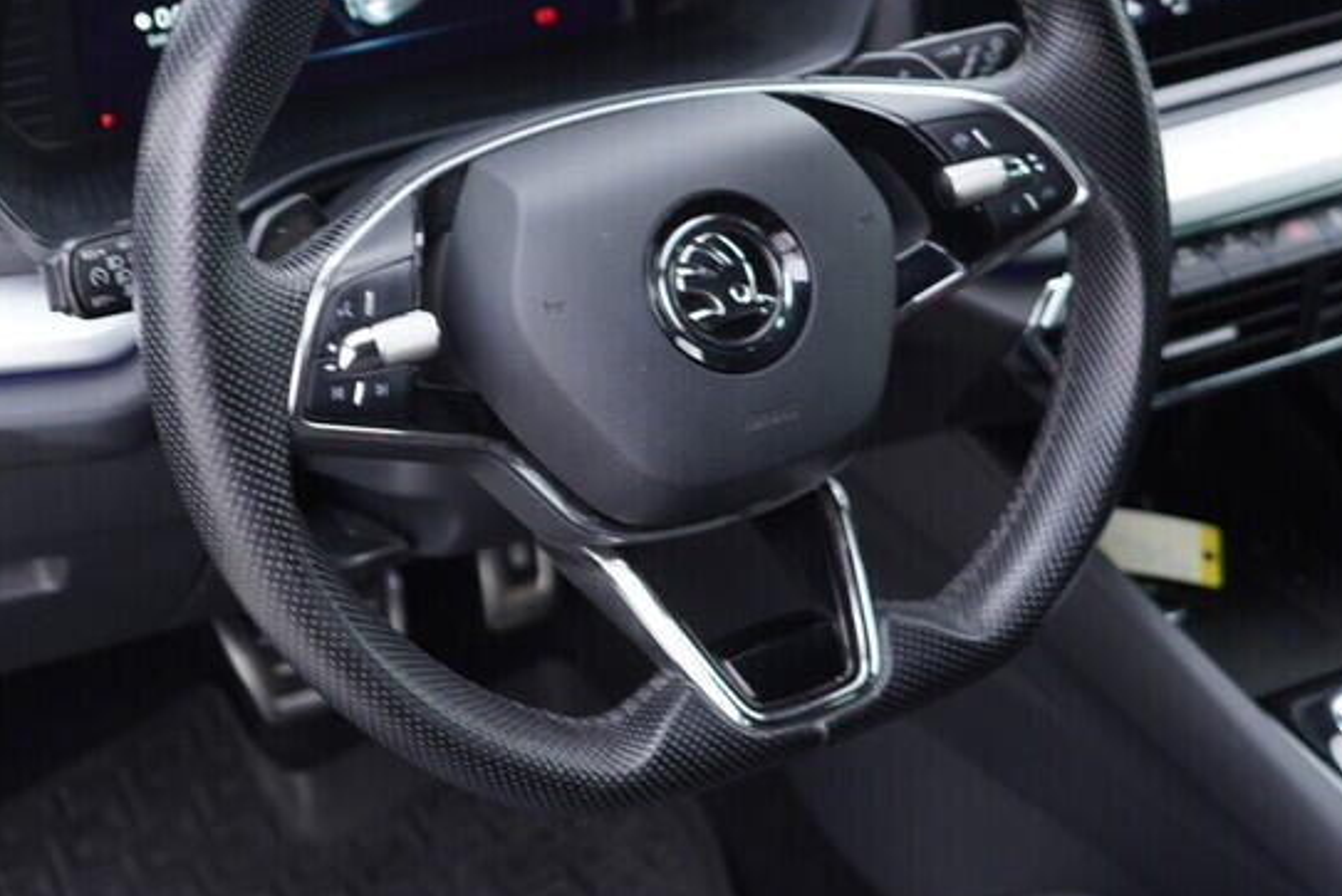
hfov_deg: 29.6
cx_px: 587
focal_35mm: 68
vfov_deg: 20.0
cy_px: 306
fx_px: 2536
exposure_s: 1/40
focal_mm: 24
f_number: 2.8
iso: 250
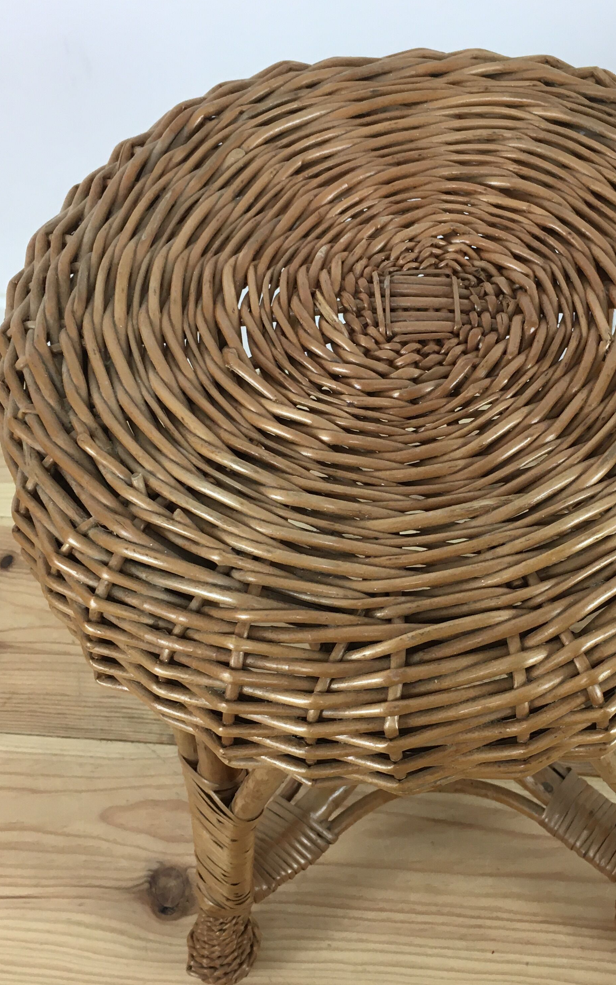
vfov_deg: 47.2
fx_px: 1128
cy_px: 487
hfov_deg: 30.3
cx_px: 405
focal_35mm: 42
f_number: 2.2
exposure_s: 1/33
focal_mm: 4.15
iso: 32
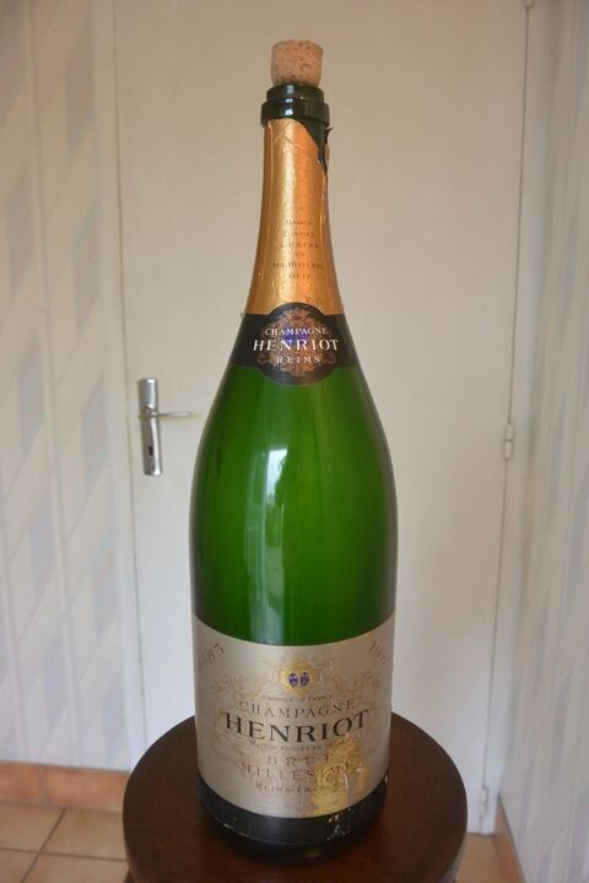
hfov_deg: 47.9
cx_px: 294
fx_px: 663
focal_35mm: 27
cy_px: 442
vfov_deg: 67.4
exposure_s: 1/60
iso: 400
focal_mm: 10
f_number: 3.5
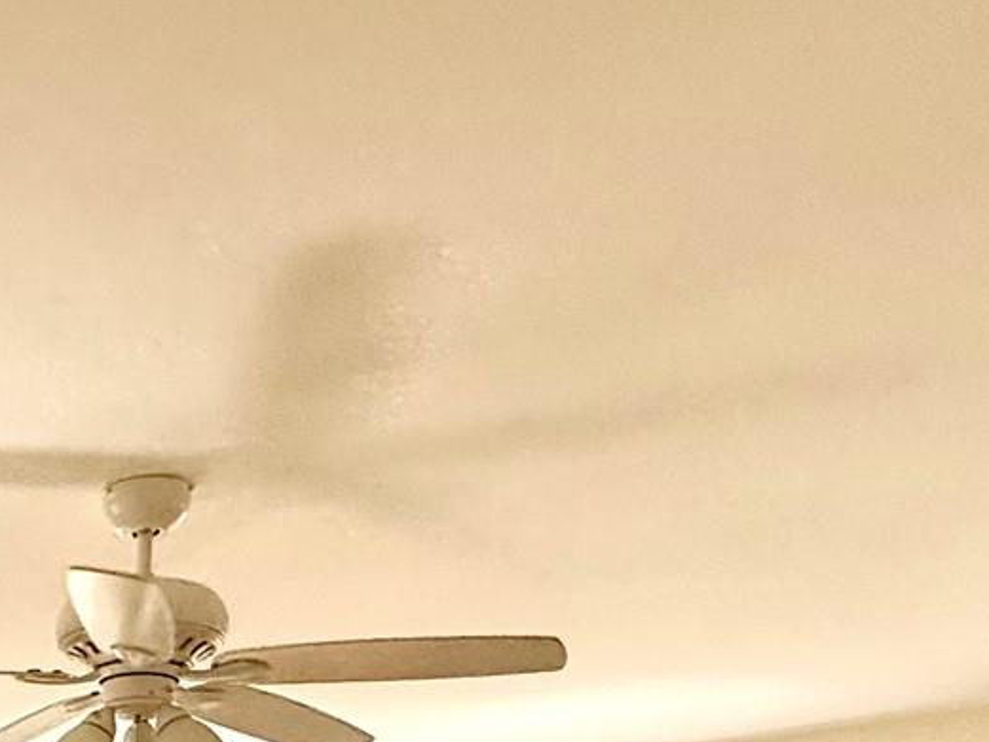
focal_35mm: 55
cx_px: -127
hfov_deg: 30.8
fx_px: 1572
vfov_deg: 19.7
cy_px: 1332
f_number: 2.2
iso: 64
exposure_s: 1/215
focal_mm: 2.22
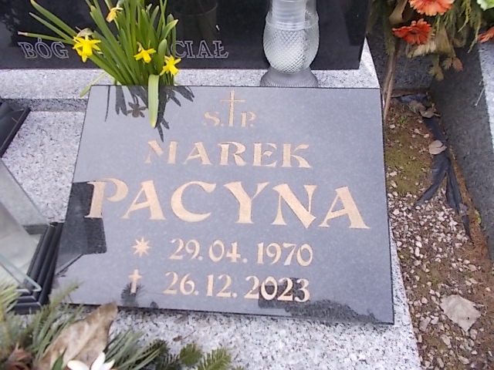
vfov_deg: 53.1
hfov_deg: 67.3
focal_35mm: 26
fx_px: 371
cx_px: 247
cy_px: 185
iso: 80
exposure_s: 1/125
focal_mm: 4.6
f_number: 3.2
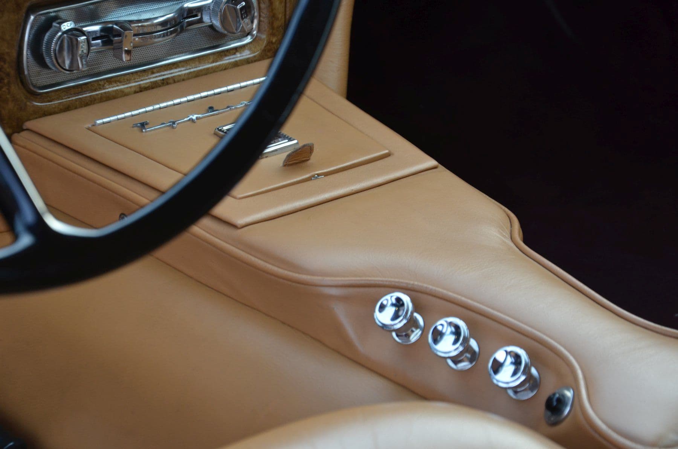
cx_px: 339
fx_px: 2114
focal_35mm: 112
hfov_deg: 18.2
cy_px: 224
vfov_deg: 12.1
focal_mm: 75
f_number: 5.3
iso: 400
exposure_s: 1/90
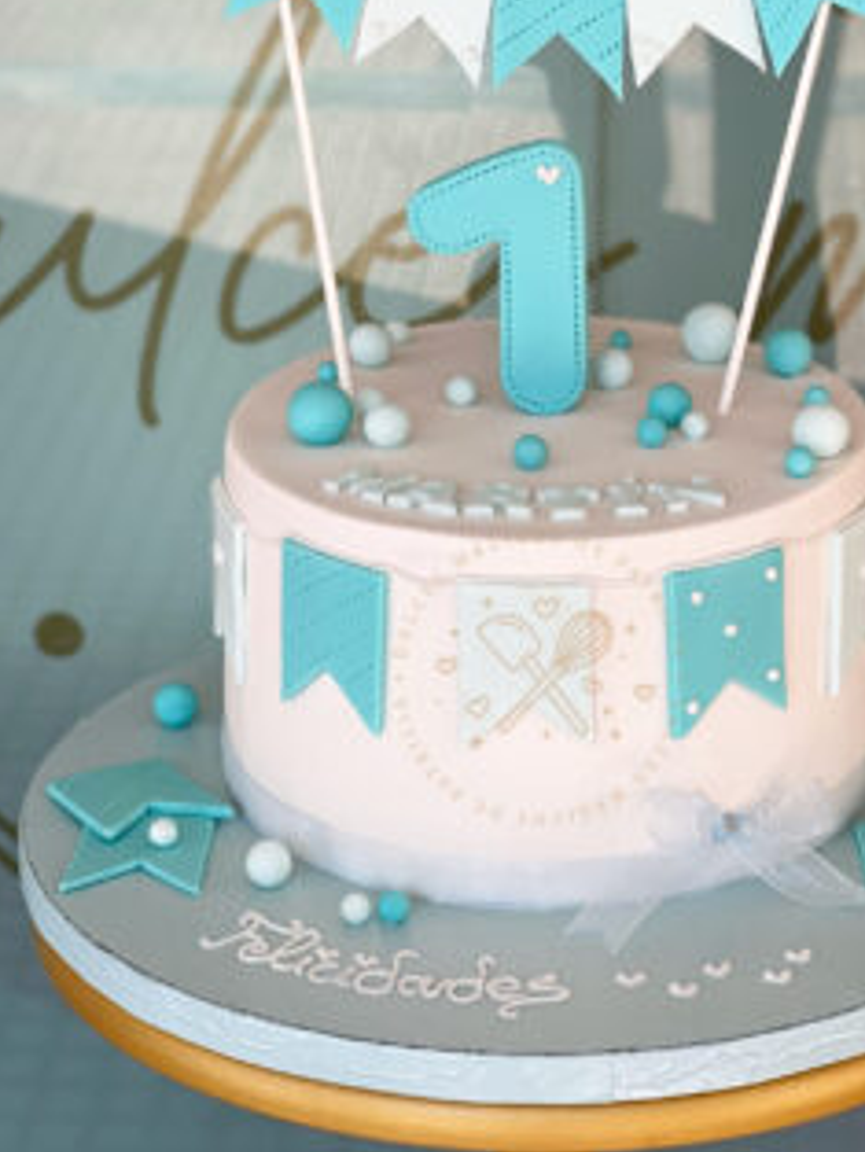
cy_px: 418
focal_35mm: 106
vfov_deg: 18.5
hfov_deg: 14.0
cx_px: 550
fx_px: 3529
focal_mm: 9
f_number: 2.8
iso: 25
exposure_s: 1/121
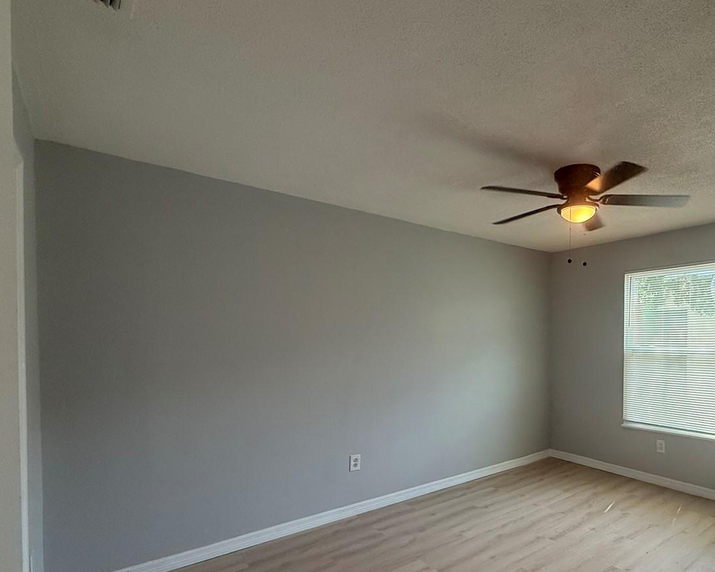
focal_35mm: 20
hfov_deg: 76.3
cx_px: 507
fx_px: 423
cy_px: 349
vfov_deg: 67.3
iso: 100
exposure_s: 1/120
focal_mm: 2.22
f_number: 2.2
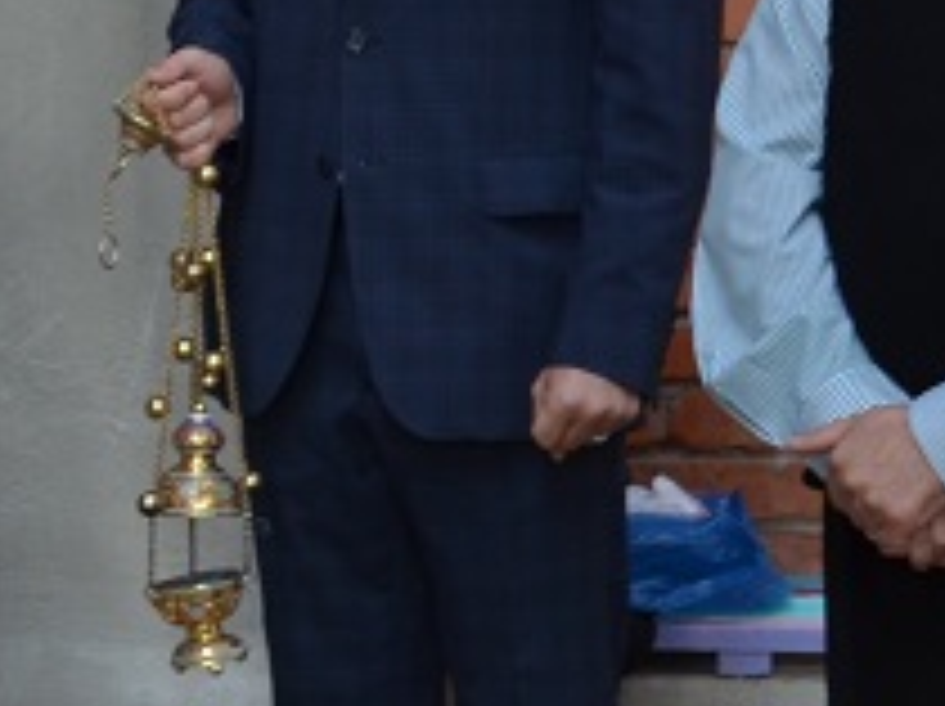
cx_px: -1017
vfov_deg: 7.2
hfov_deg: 9.0
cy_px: 333
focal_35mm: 206
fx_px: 5610
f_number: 4
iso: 400
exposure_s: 1/60
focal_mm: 25
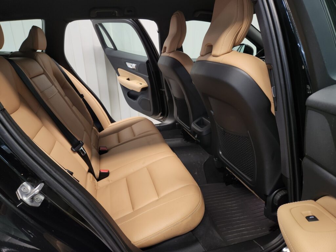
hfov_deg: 73.9
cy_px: 126
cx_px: 168
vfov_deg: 58.9
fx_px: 223
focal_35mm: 23
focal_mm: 5.4
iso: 200
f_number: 1.8
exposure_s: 1/100
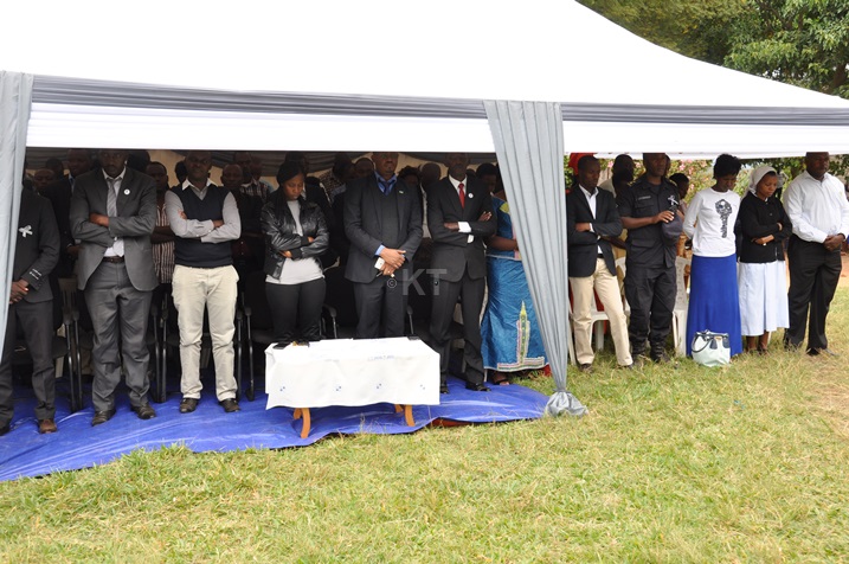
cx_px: 424
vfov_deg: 35.4
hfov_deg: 51.3
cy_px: 282
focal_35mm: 38
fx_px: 883
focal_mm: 25
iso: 320
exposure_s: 1/200
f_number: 7.1
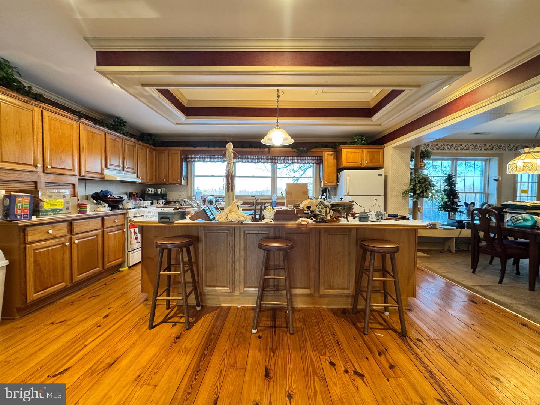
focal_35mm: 14
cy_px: 202
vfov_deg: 85.7
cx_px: 270
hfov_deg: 102.1
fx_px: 218
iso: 250
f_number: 2.2
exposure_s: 1/60
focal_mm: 2.22
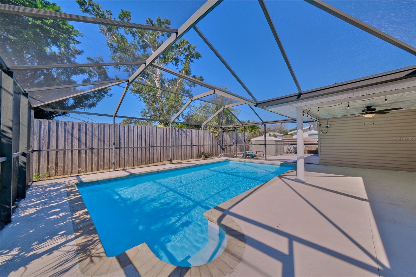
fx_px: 139
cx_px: 208
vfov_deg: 90.0
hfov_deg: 112.6
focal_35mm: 12
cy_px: 138
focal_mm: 8
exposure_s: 1/2000
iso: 640
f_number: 5.6
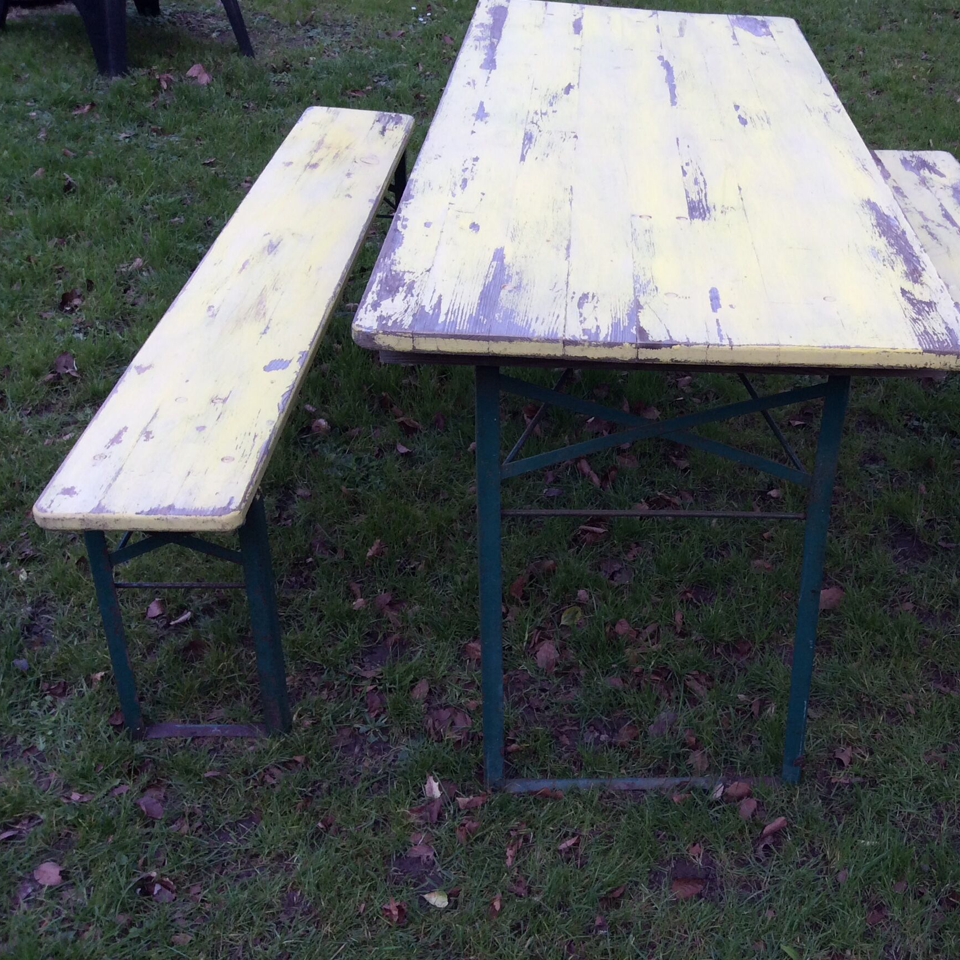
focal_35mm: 42
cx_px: 697
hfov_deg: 39.2
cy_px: 506
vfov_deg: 40.0
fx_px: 1318
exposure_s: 1/238
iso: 32
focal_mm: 3.3
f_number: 2.4
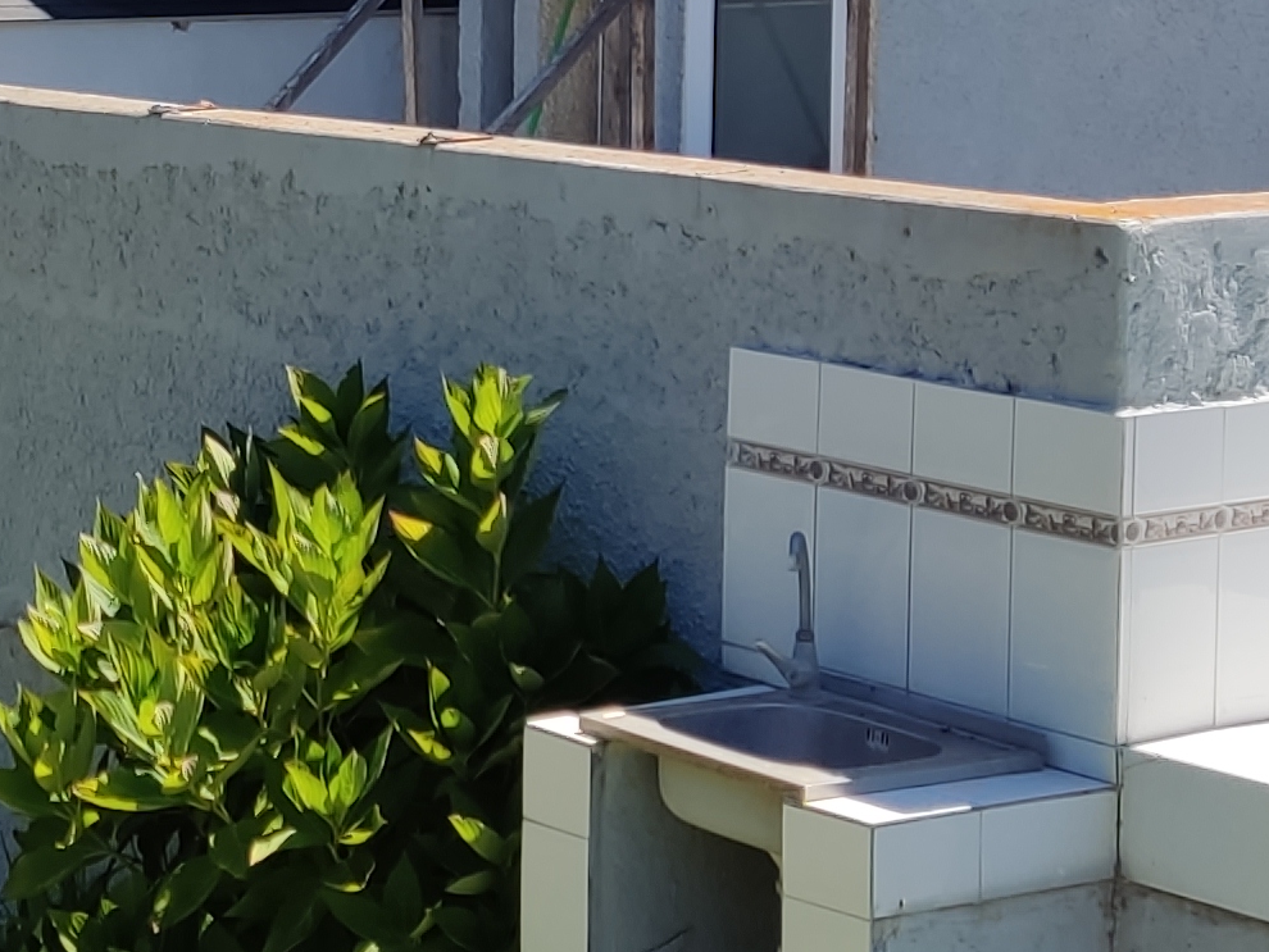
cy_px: 18
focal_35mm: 101
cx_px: -114
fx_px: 3703
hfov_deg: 18.7
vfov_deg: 14.4
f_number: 1.79
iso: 50
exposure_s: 1/1287
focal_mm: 4.71
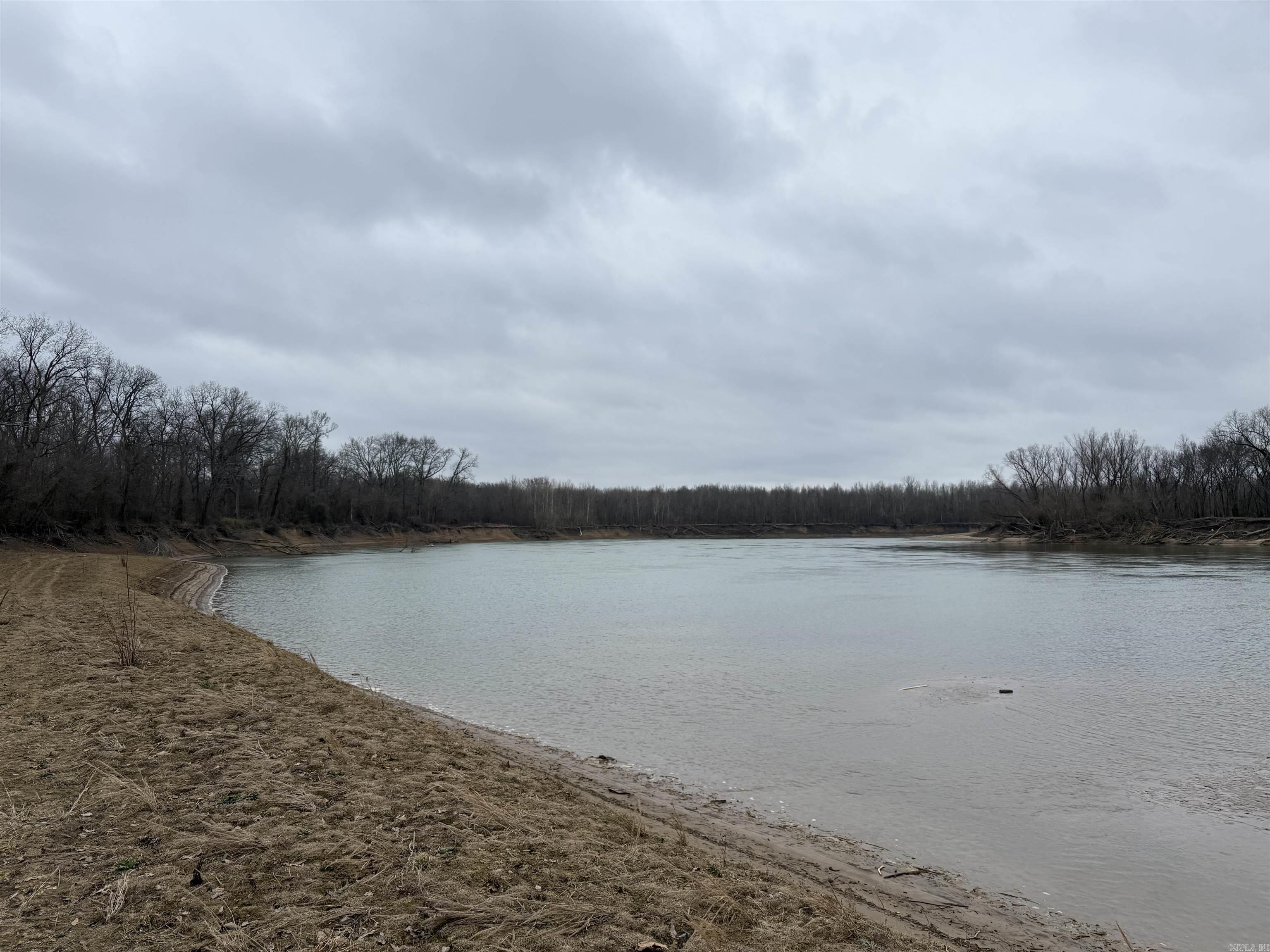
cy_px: 476
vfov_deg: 56.8
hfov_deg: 71.6
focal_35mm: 24
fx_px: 881
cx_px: 635
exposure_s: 1/2801
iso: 80
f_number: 1.78
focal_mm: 6.76
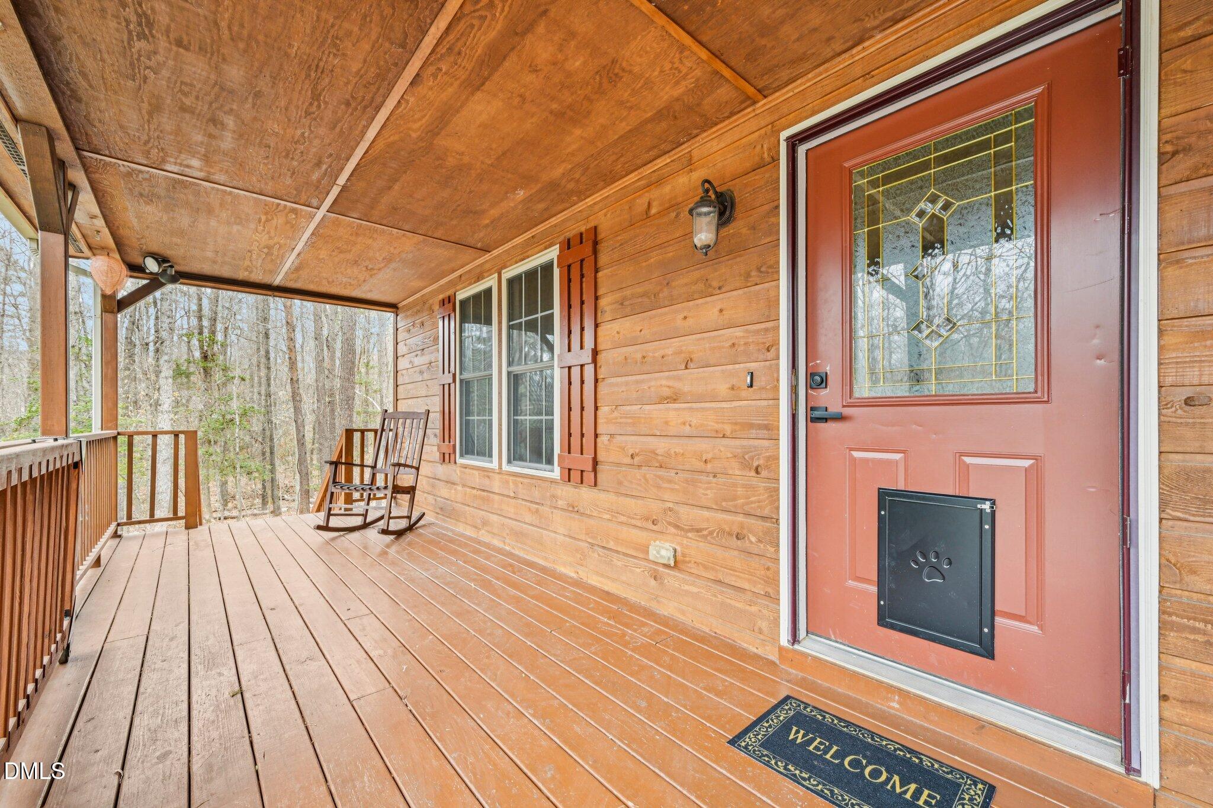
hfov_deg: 104.3
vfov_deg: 81.2
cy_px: 404
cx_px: 606
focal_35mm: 14
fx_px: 472
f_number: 8
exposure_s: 1/15
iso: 140
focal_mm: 14
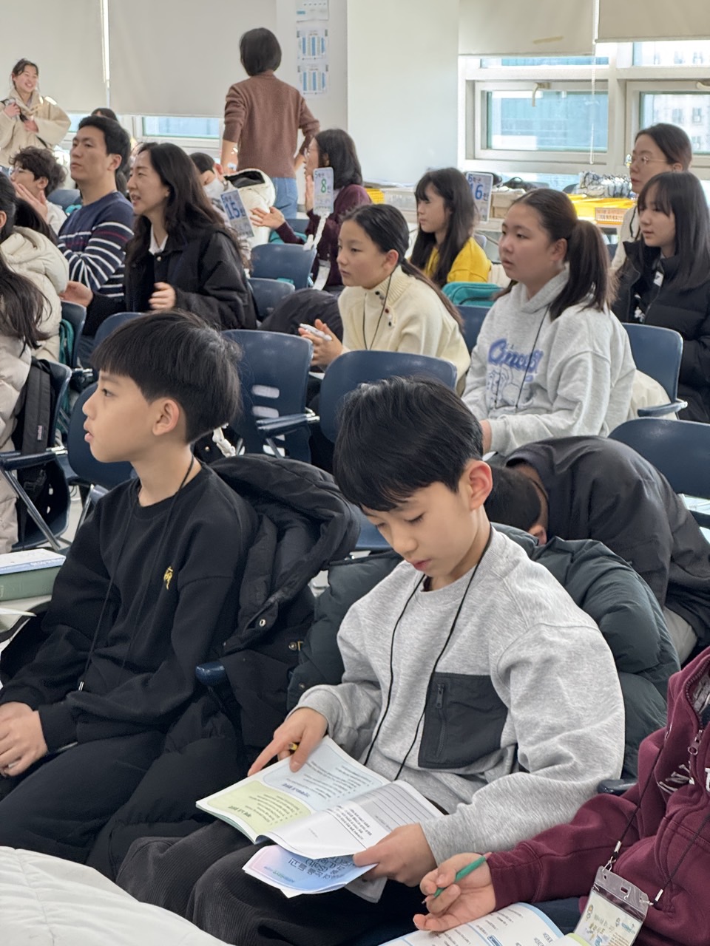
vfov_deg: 25.3
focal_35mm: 77
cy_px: 473
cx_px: 355
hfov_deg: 19.1
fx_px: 2106
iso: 200
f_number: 2.8
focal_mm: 9
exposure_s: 1/60
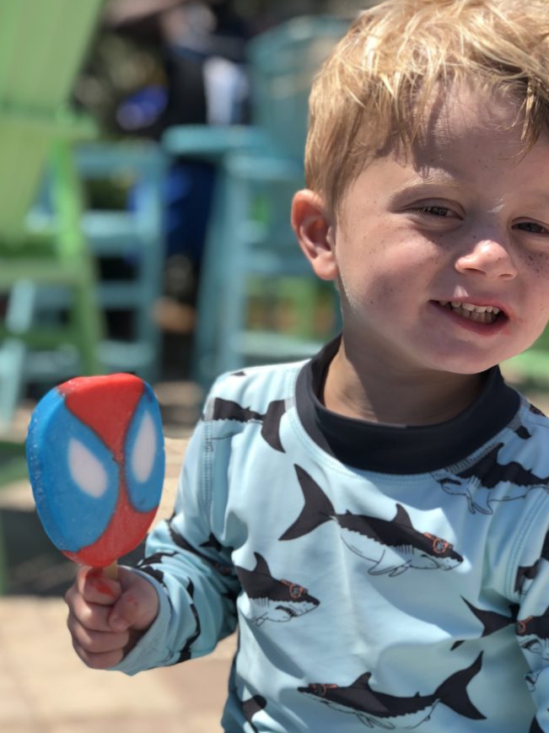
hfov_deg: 21.0
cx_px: 250
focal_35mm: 70
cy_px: 419
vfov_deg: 27.8
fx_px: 1481
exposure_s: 1/552
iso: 20
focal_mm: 6.6
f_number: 2.8
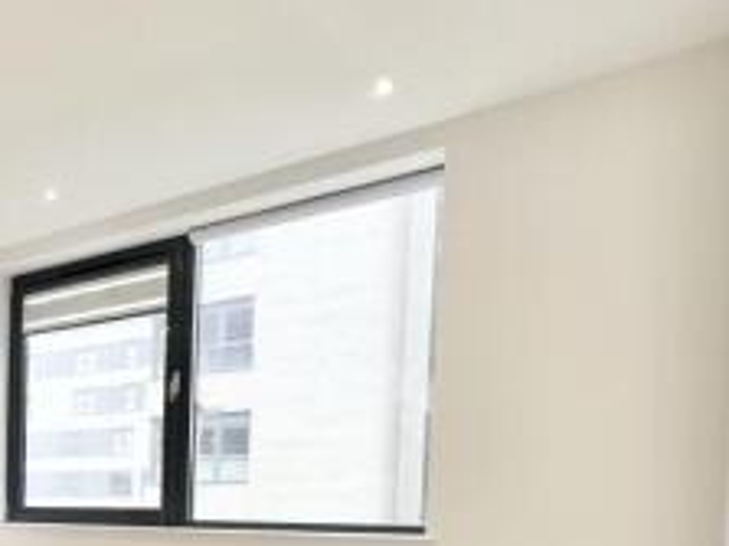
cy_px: 548
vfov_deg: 37.3
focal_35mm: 34
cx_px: -145
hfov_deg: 39.2
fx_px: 716
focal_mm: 1.57
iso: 40
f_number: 1.8
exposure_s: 1/100
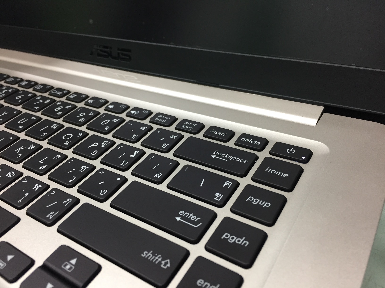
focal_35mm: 29
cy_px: 144
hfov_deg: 61.7
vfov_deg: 48.2
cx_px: 192
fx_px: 323
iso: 160
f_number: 2.2
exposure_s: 1/33
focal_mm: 4.15
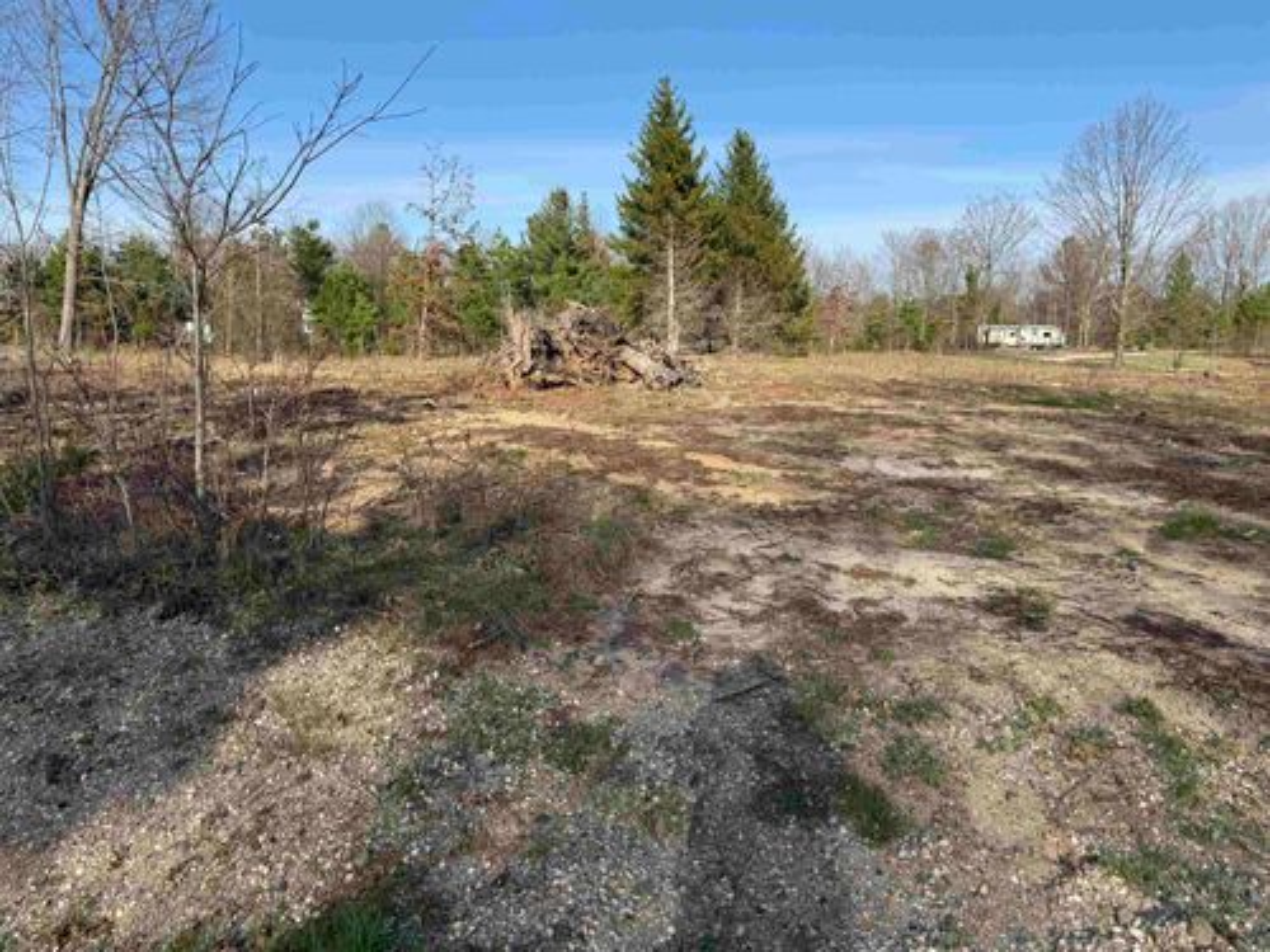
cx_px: 635
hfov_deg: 71.6
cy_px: 476
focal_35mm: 24
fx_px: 881
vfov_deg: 56.8
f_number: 1.78
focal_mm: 6.76
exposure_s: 1/2801
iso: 80
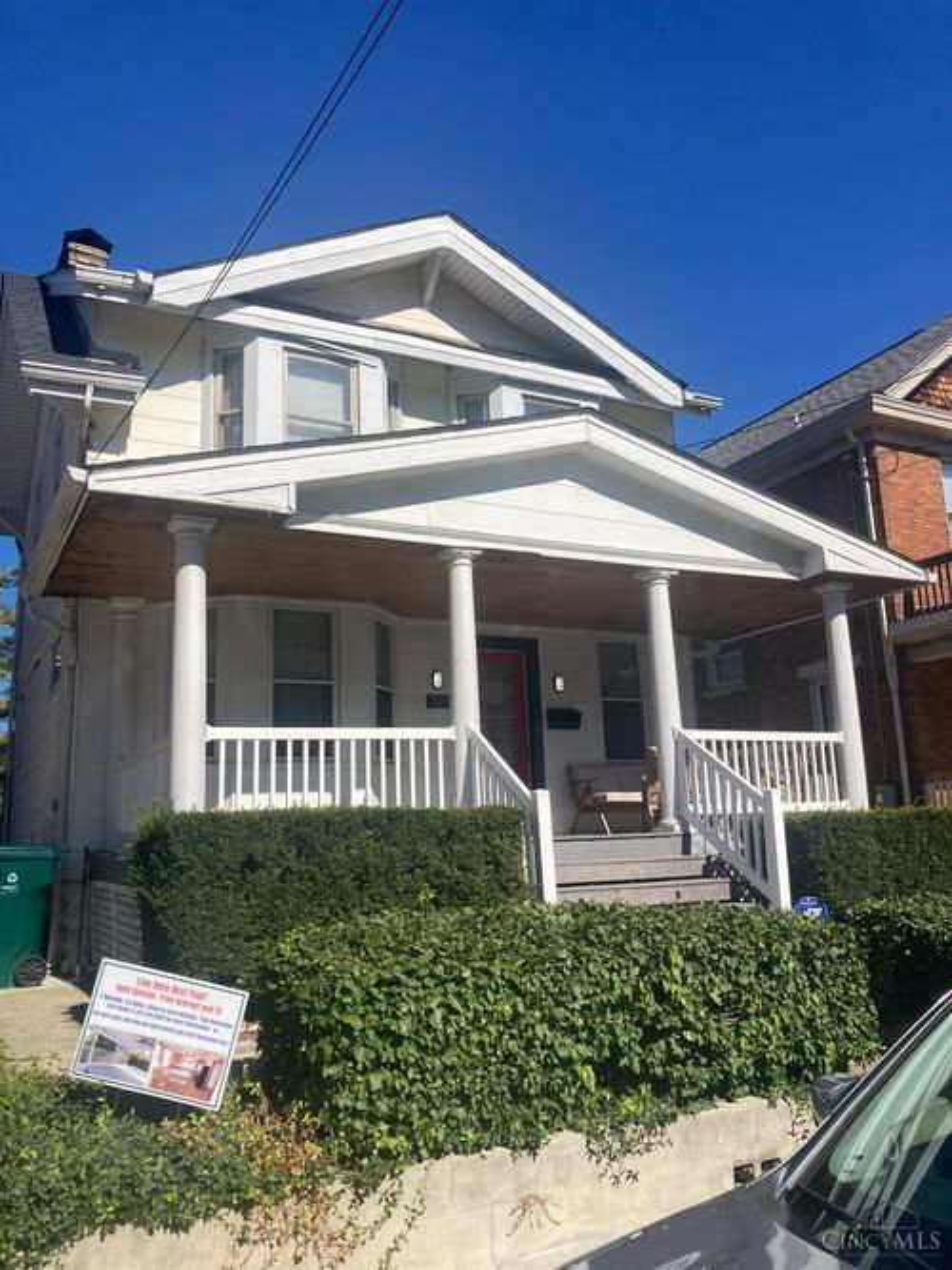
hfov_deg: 49.7
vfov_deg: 63.5
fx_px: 1027
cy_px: 635
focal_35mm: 28
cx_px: 476
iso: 25
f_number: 1.8
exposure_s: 1/3205
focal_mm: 3.99
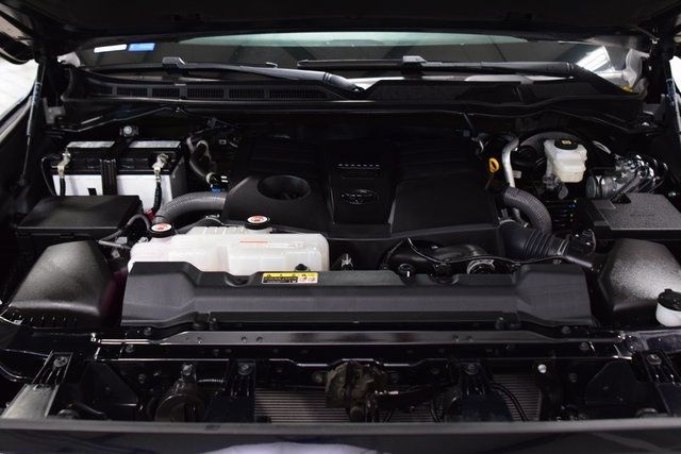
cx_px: 340
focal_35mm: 36
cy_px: 227
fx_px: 681
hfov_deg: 53.1
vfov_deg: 36.9
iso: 1600
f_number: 3.2
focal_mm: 24
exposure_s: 1/60
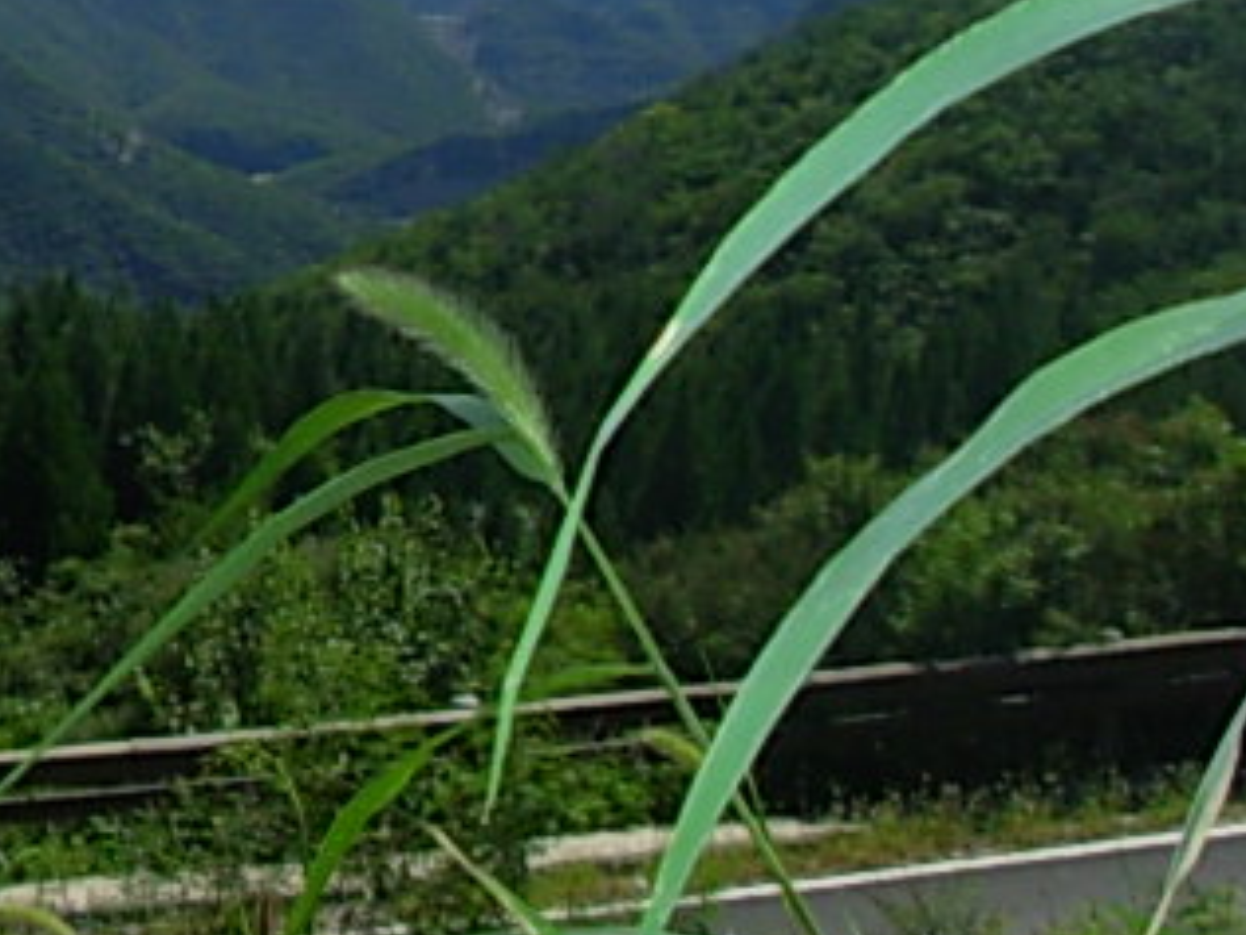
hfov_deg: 15.2
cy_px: -335
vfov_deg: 11.7
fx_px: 4427
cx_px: -418
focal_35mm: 123
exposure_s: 1/704
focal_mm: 6.3
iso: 50
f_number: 4.9
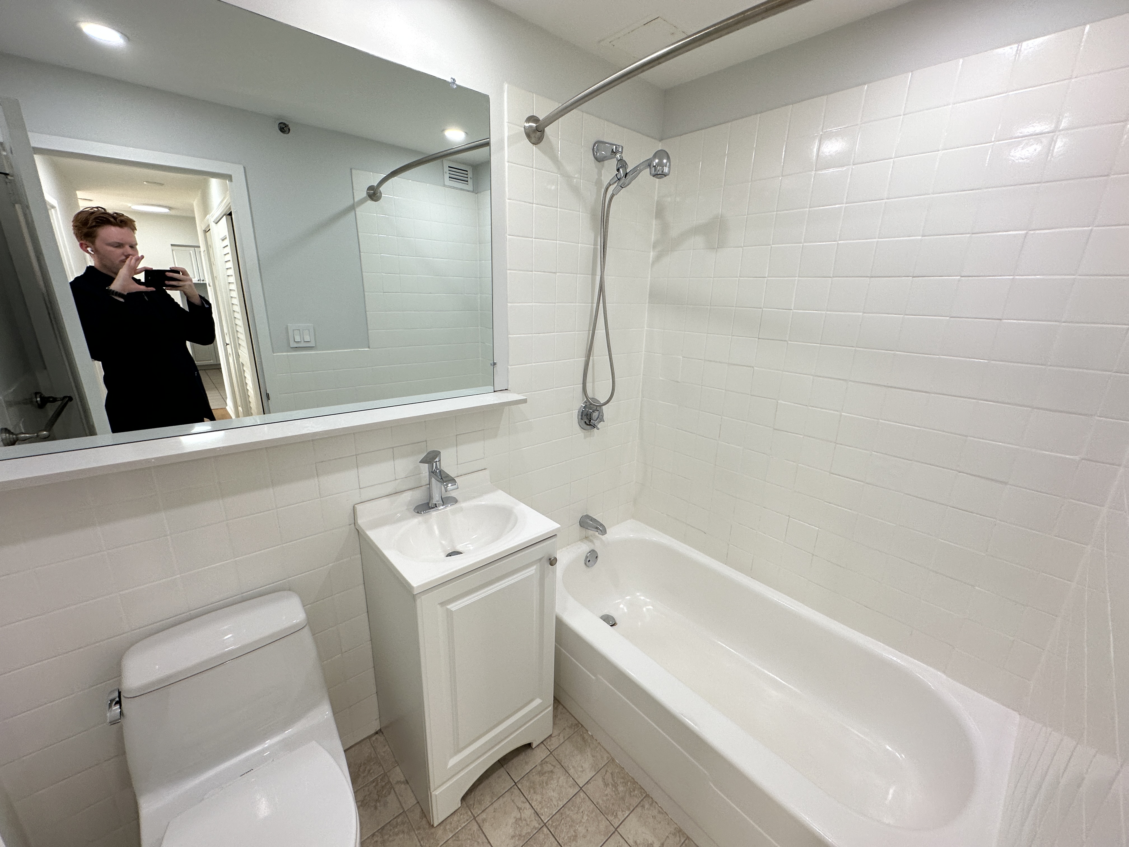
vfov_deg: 85.7
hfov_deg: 102.1
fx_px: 457
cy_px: 424
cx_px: 564
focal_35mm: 14
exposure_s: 1/120
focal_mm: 2.22
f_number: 2.2
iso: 80
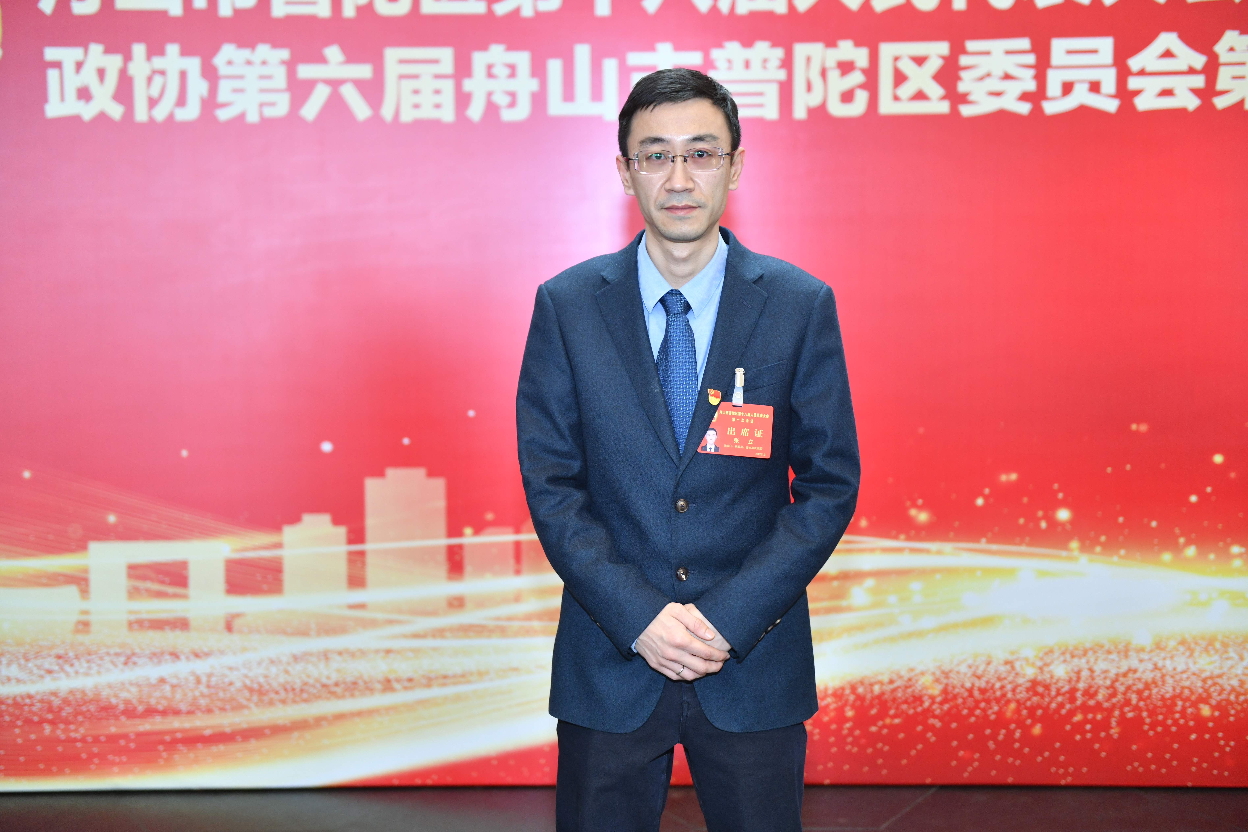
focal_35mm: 52
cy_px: 416
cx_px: 624
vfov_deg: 26.0
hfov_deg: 38.2
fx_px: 1803
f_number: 2.8
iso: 1100
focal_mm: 52
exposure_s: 1/125
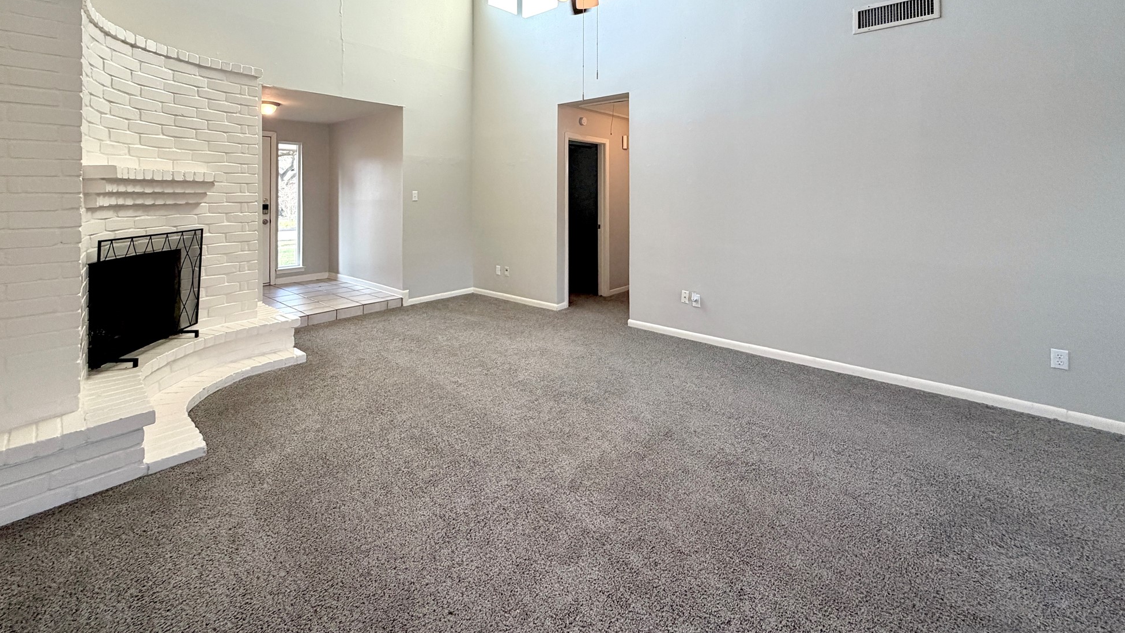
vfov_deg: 64.6
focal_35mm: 16
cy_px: 191
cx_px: 540
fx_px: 477
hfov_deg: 99.3
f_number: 2.2
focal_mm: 2.22
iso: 160
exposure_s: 1/120
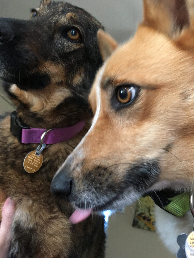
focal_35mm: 29
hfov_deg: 48.2
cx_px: 97
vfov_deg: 61.7
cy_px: 129
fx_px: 217
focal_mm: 4.15
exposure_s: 1/24
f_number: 2.2
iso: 200
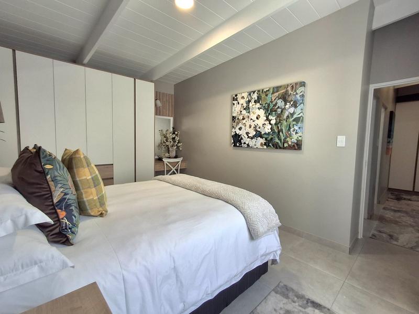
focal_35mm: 16
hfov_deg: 94.5
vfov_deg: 78.0
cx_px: 210
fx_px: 194
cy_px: 157
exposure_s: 1/50
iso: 50
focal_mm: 1.64
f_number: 2.2
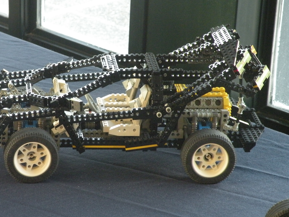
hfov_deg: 12.0
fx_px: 1369
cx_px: 112
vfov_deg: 9.1
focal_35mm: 164
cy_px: 103
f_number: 4.5
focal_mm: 22.9
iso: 400
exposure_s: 1/47.1
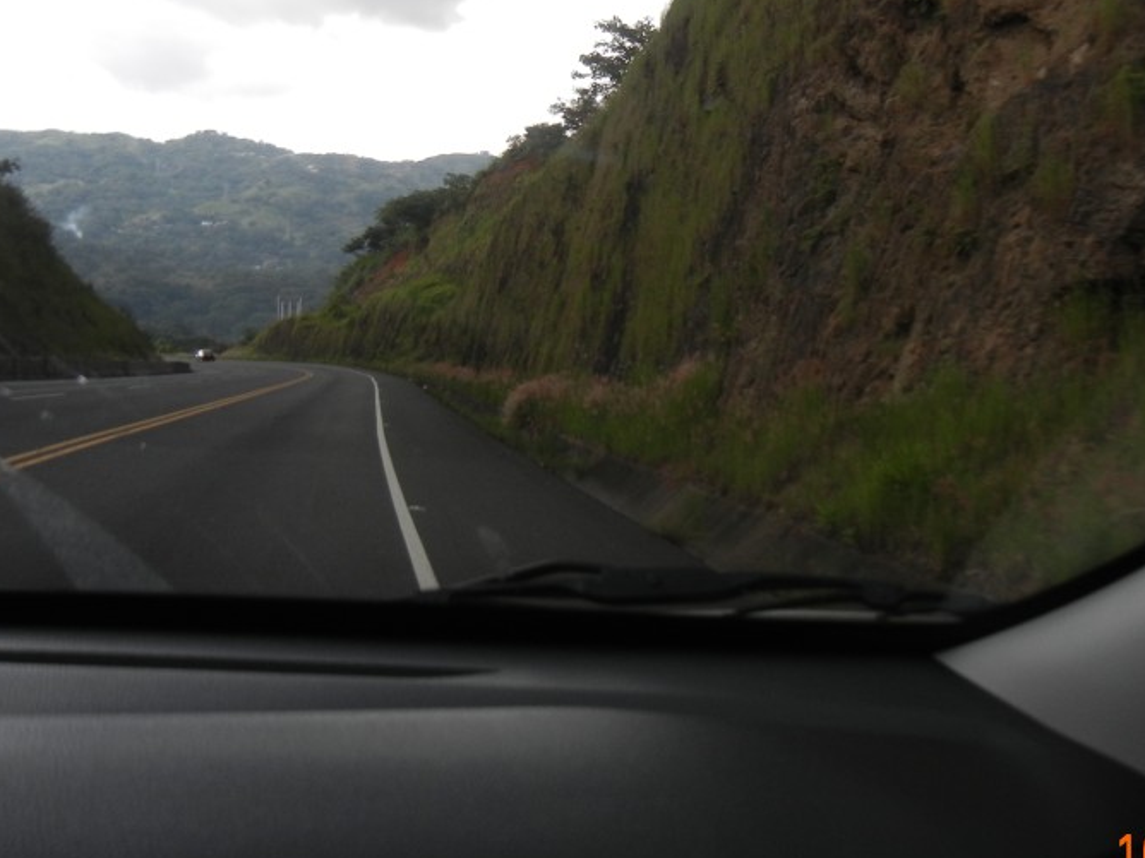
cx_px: 776
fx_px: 1522
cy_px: 334
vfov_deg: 31.4
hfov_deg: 40.7
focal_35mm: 46
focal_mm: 5.4
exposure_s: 1/254
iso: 160
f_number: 3.5
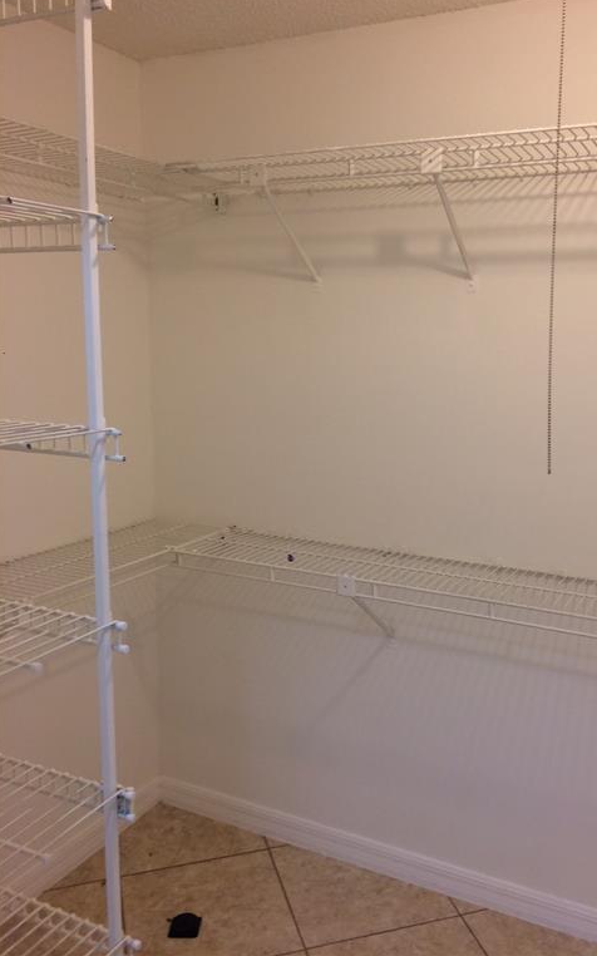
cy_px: 475
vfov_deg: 61.2
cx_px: 356
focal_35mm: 31
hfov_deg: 40.4
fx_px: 807
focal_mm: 4.15
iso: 50
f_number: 2.2
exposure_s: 1/30
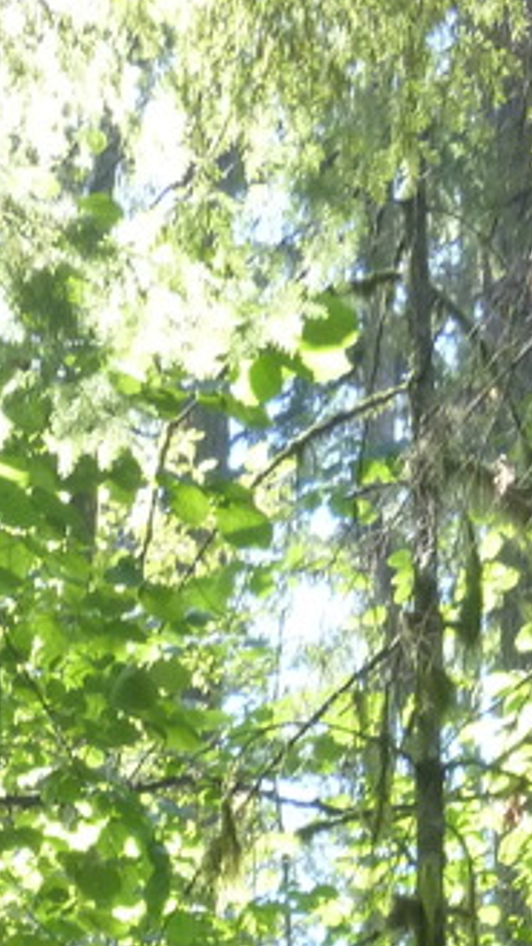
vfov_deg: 16.4
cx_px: 55
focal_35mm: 106
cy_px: 1774
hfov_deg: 11.4
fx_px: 2659
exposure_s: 1/30
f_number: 3.3
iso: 200
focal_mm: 4.5
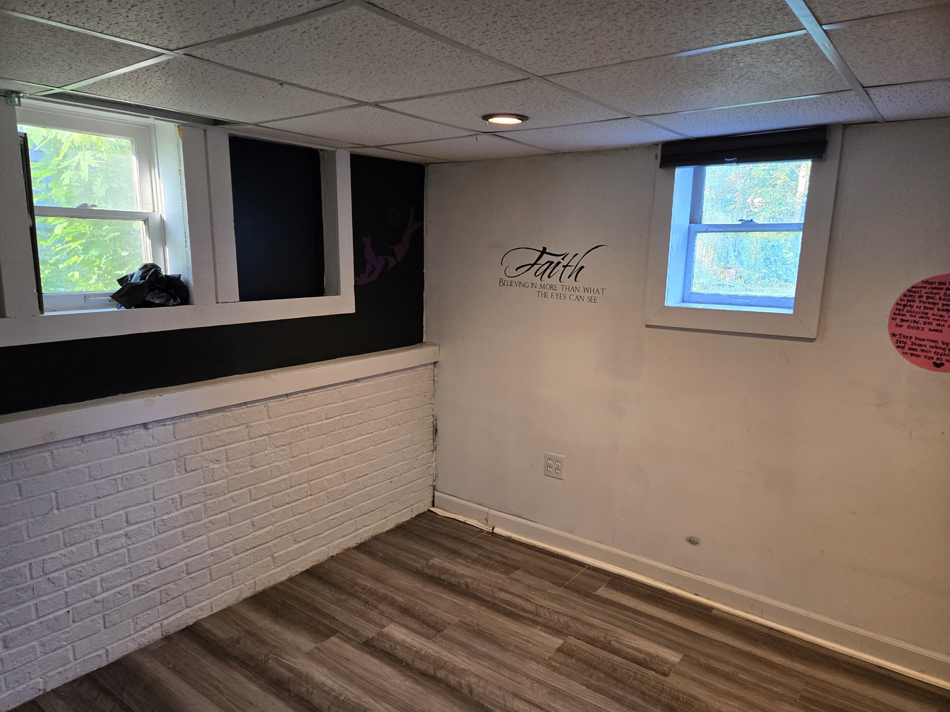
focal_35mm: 23
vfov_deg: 58.9
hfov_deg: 73.9
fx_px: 631
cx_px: 475
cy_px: 356
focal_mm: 5.4
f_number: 1.8
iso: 250
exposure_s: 1/120
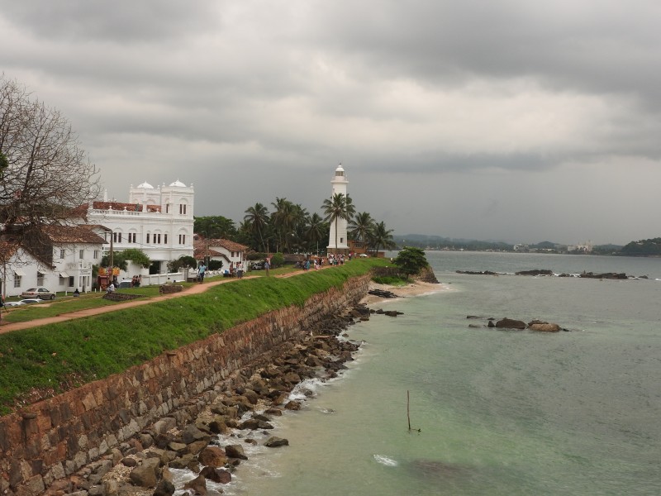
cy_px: 248
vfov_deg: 32.2
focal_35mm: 45
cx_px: 330
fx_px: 859
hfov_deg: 42.1
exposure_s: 1/250
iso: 100
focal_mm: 8.1
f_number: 4
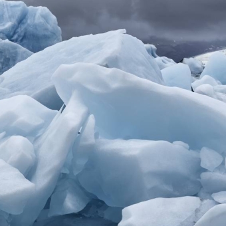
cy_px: 165
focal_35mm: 201
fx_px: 1485
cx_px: 351
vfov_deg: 8.7
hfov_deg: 8.5
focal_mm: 44.4
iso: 200
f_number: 11
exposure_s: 1/250
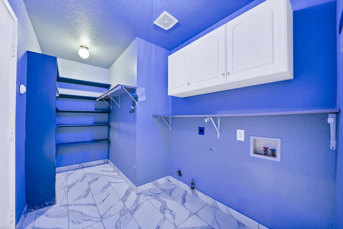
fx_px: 114
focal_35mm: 12
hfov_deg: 112.6
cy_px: 114
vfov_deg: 90.1
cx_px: 172
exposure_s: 1
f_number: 9
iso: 640
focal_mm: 12
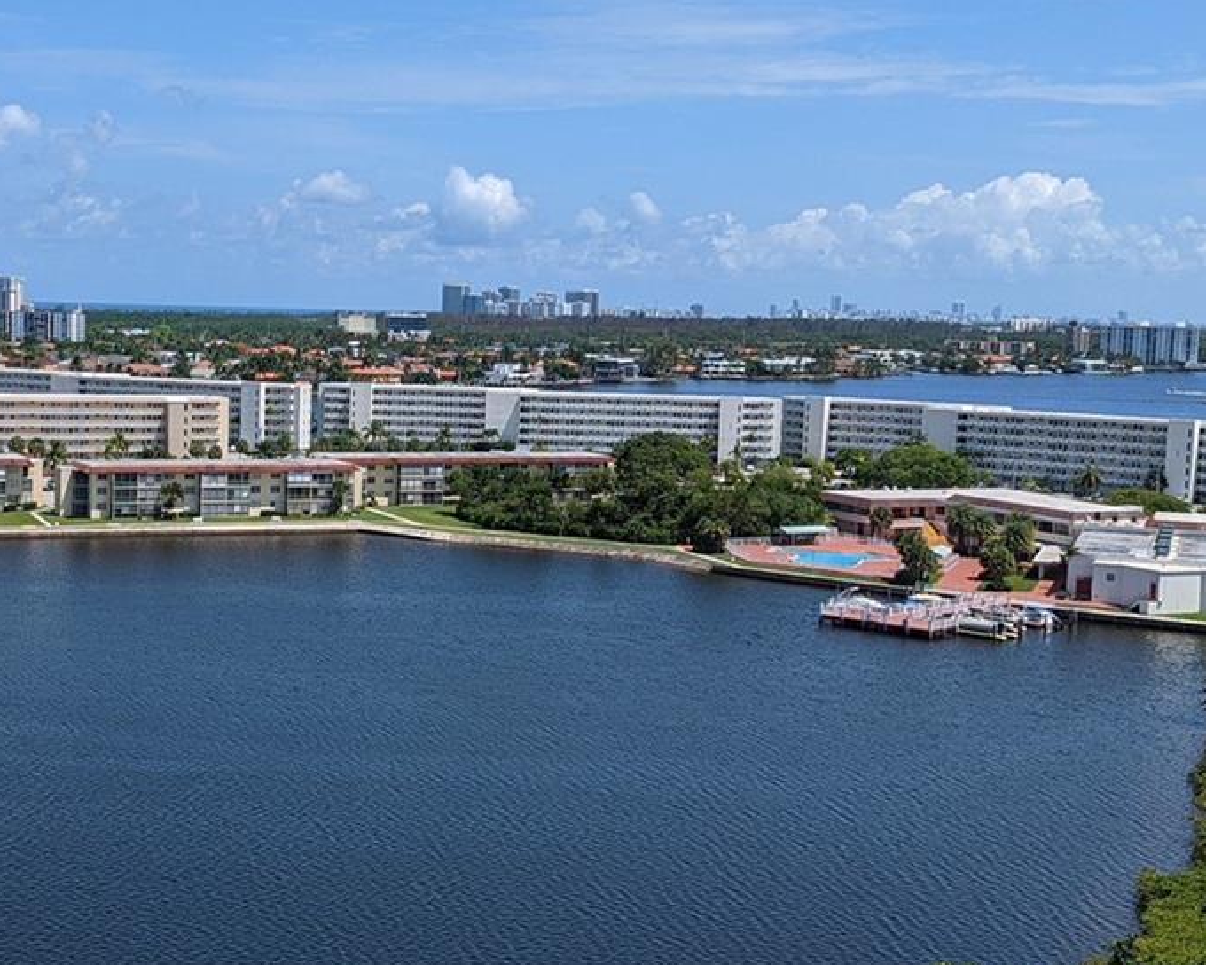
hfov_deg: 33.5
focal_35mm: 55
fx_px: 1963
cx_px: 298
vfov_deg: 27.6
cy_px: 493
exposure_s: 1/3333
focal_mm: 6.81
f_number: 1.85
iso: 40
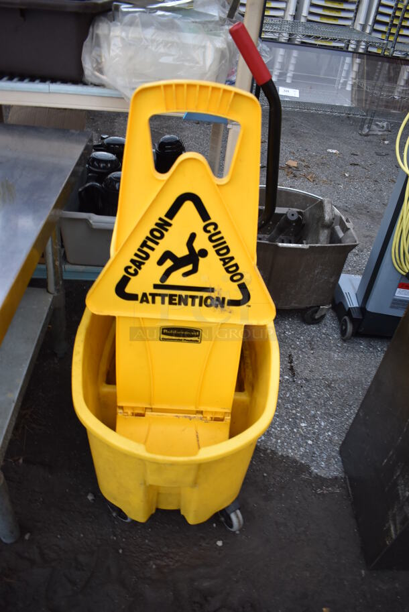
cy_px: 306
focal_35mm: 27
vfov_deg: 67.3
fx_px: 459
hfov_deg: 48.0
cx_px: 204
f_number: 3.5
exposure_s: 1/250
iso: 560
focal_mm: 18
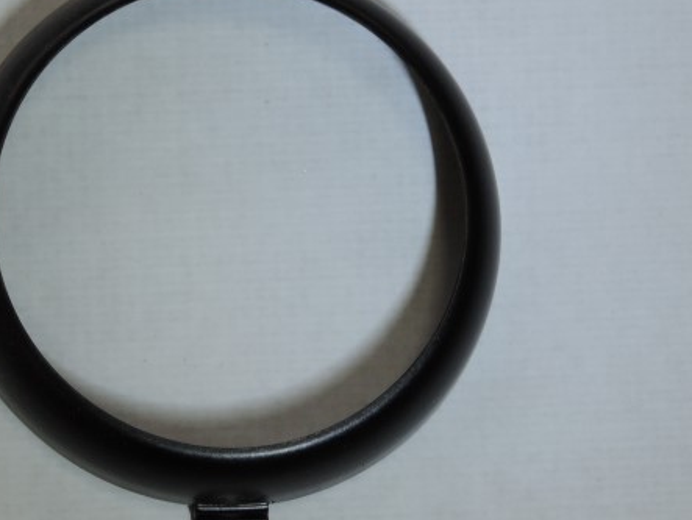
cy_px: 258
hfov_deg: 7.4
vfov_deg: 5.6
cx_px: 231
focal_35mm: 267
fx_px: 5342
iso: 400
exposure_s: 1/100
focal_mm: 33
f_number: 4.6
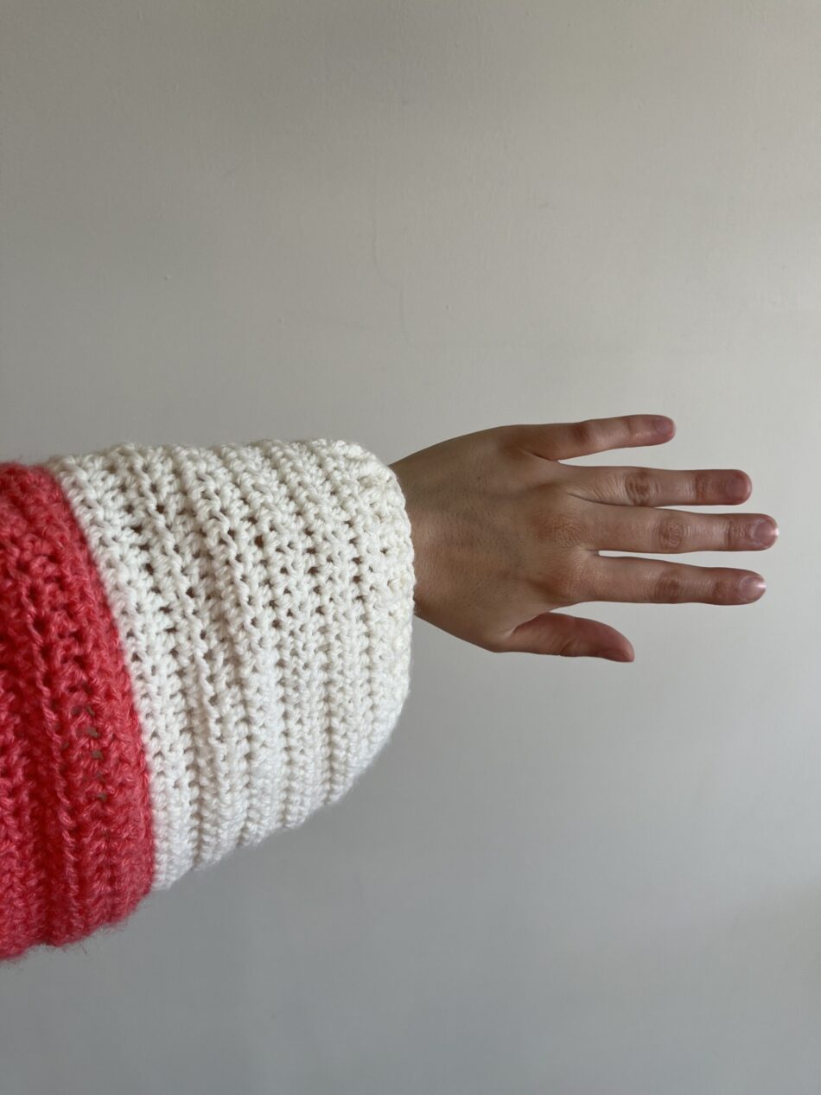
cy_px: 548
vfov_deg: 67.3
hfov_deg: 53.1
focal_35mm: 26
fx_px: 822
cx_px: 410
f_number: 1.6
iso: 40
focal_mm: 5.1
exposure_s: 1/121
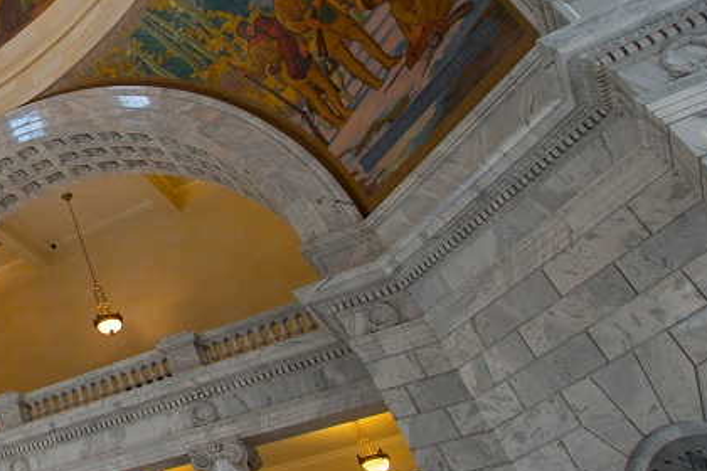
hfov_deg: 31.9
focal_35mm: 40
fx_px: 785
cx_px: -278
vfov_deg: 33.1
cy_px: 158
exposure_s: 1/40
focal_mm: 14
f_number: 5
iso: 200
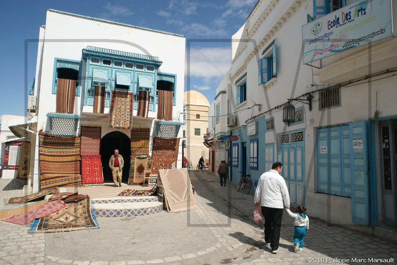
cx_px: 198
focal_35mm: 24
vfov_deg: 53.2
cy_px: 132
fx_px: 265
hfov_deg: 73.7
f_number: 9
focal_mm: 24
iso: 100
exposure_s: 1/400
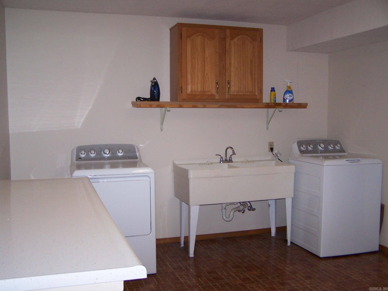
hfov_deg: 49.0
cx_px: 194
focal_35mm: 38
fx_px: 426
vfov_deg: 37.7
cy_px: 146
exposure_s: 1/60
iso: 140
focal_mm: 6.3
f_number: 2.8
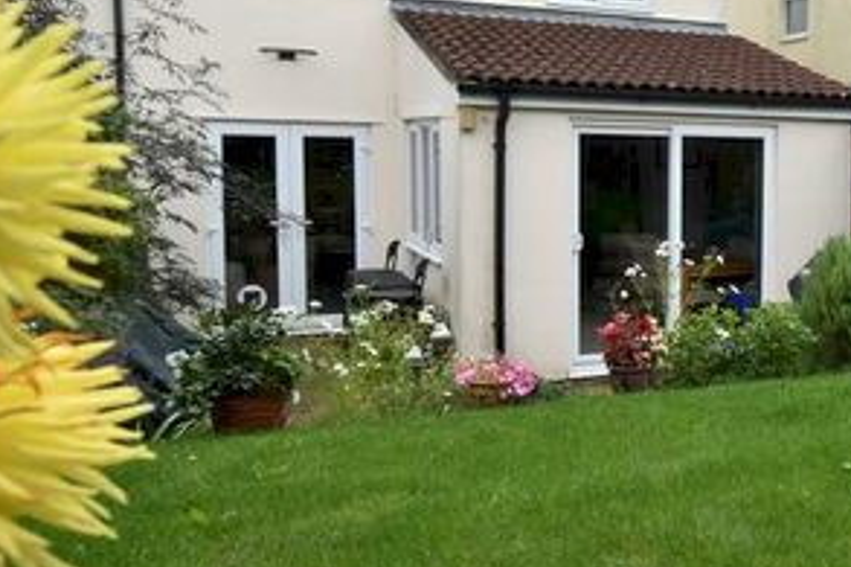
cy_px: 237
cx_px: 842
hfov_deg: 40.2
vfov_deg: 31.1
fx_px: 1016
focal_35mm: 43
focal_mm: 12
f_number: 5.6
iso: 220
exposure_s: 1/250
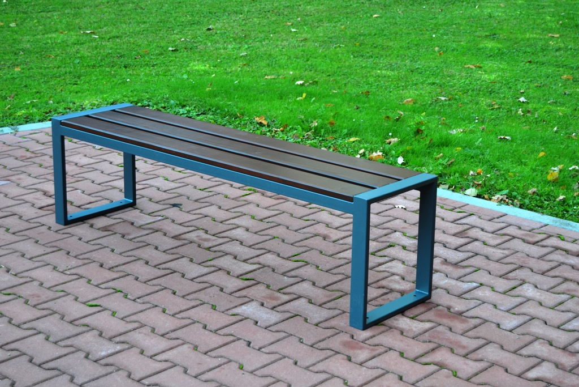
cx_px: 290
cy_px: 194
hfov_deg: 29.2
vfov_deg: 19.7
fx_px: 1110
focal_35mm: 69
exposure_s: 1/60
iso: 450
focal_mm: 46
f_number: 5.3
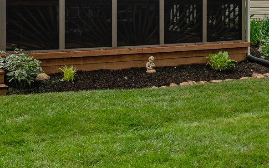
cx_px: 202
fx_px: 453
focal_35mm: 62
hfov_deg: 32.4
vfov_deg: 18.2
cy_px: -101
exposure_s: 1/125
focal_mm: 17.5
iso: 100
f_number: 8
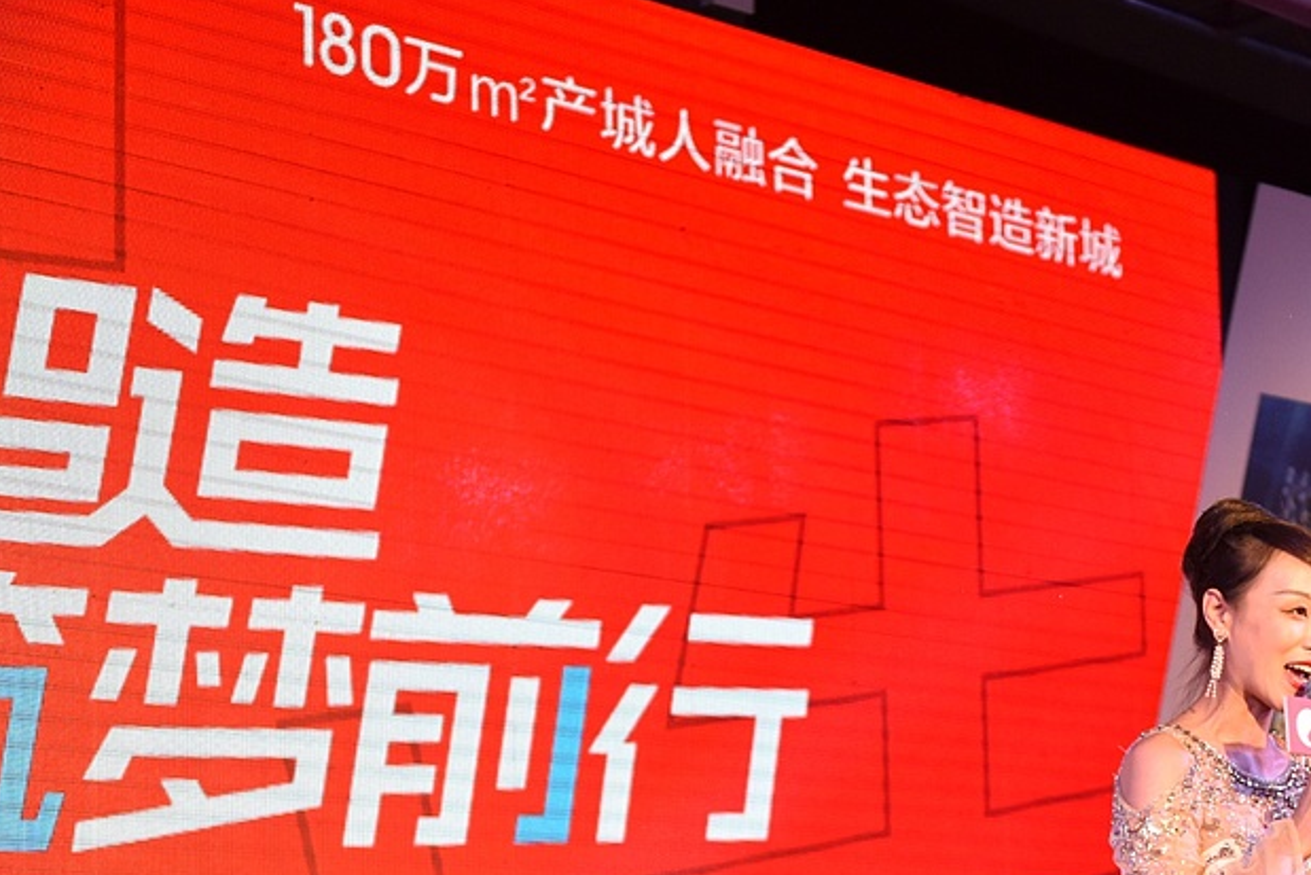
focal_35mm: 93
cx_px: 1044
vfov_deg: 14.5
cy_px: 820
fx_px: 3387
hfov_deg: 21.6
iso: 1000
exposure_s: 1/500
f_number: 2.8
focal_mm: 45
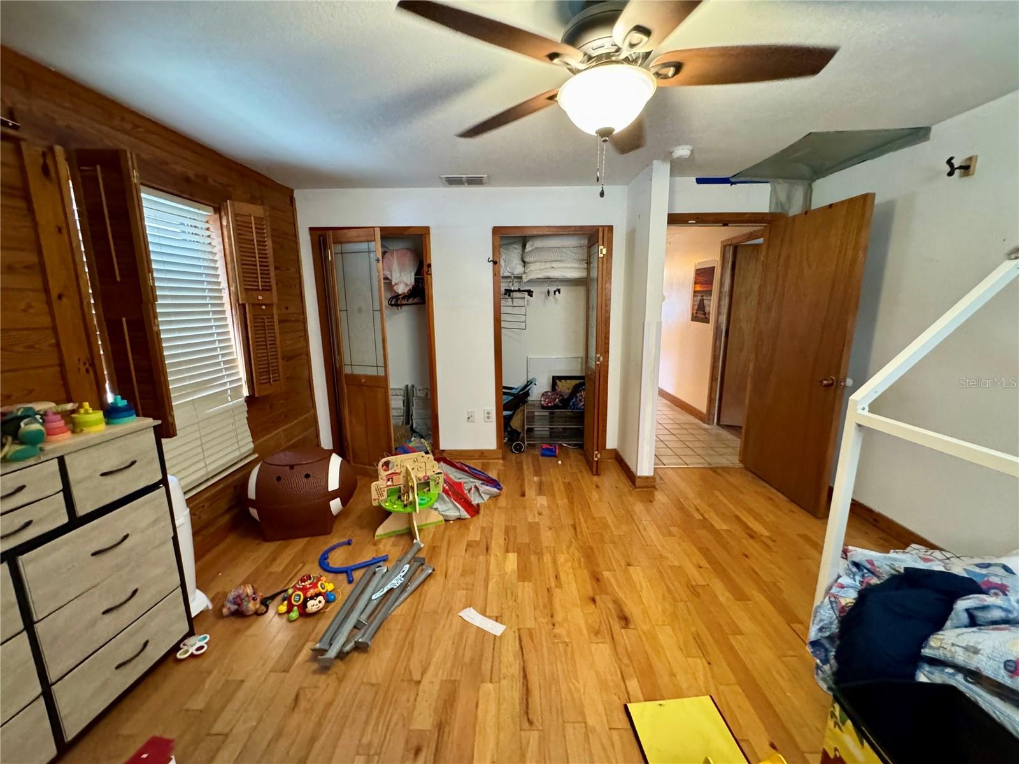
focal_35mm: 14
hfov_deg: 102.1
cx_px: 510
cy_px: 382
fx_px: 412
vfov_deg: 85.7
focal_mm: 2.22
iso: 1250
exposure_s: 1/60
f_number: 2.2
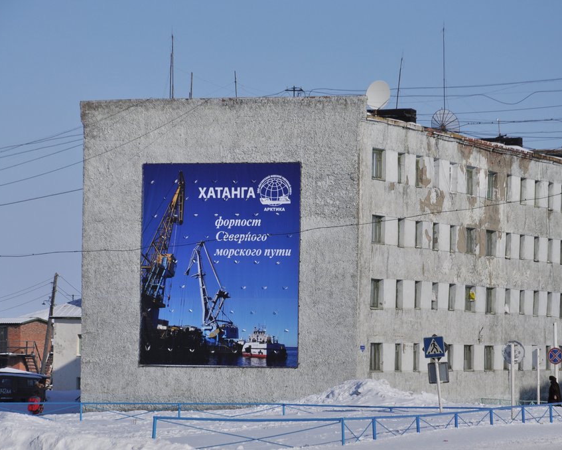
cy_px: 225
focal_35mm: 179
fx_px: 2969
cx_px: 310
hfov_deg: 10.8
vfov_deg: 8.7
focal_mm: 105
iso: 200
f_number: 10
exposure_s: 1/2500
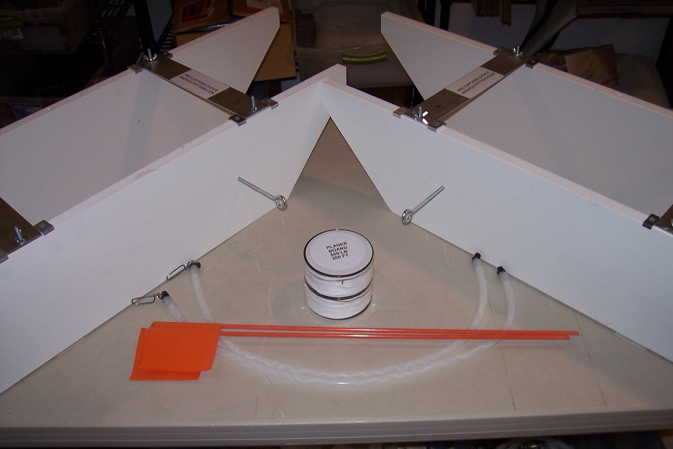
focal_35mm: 36
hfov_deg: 53.1
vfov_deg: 36.8
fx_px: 673
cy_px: 250
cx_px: 334
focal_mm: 5.6
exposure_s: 1/60
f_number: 2.7
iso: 80
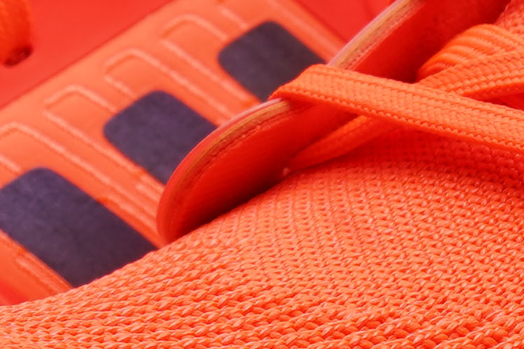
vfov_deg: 2.5
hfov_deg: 3.7
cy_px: 17
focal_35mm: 559
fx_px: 8138
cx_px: 246
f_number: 13
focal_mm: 70
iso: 100
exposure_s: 1/160
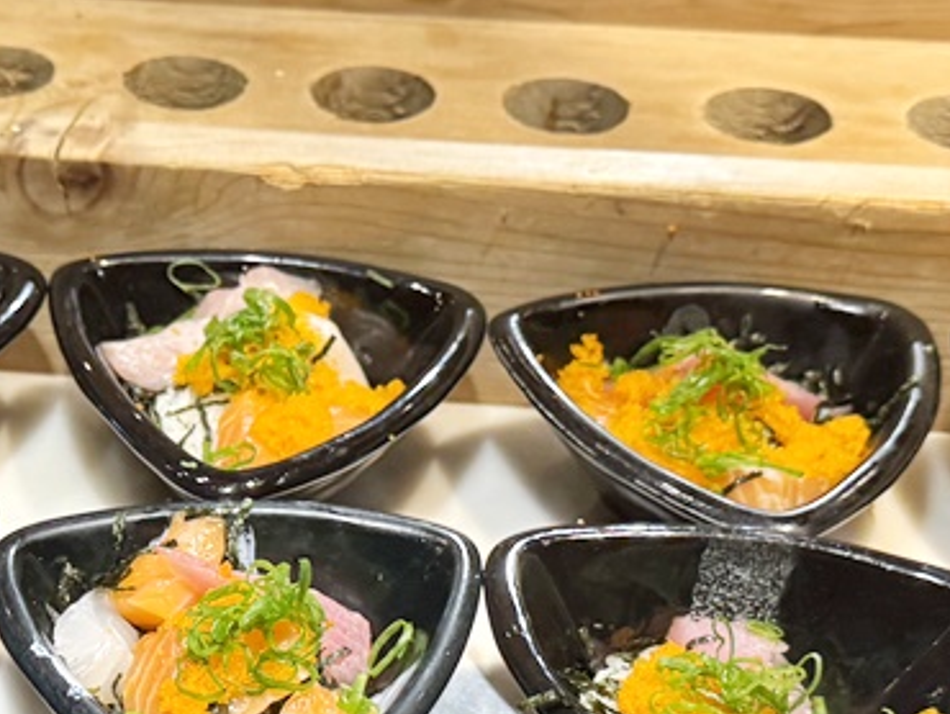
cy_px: 596
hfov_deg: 23.2
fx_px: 2279
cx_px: 177
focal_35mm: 83
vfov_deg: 17.6
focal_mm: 6.76
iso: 320
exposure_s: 1/60
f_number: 1.78
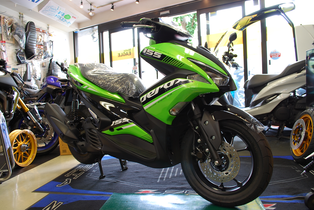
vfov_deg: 48.0
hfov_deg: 67.3
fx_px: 236
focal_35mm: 27
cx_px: 157
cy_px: 105
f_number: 5.6
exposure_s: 1/6
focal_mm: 18
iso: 100
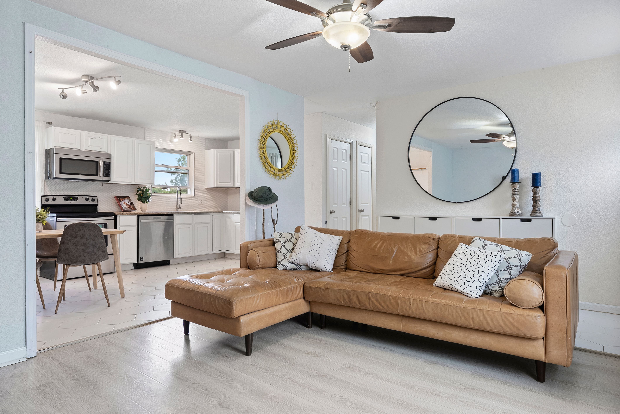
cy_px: 207
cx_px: 310
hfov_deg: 81.2
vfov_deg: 59.5
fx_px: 362
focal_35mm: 21
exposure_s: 1
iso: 200
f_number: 9
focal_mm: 21
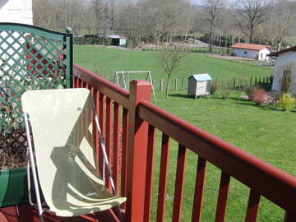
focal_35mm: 37
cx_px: 148
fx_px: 316
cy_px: 111
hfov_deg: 50.1
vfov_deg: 38.7
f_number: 3.6
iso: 100
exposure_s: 1/800
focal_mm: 6.42
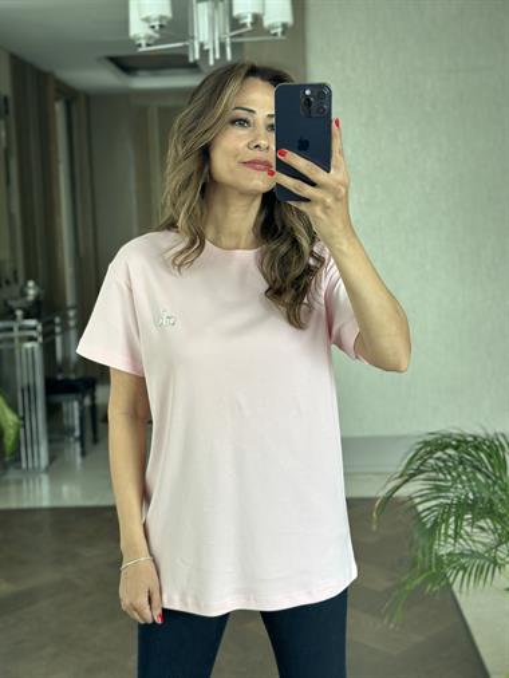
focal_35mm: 48
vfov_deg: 39.6
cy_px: 339
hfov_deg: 30.3
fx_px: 940
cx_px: 254
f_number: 1.78
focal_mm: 6.86
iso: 125
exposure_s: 1/75
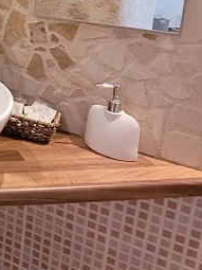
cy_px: 17
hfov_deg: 21.0
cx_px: -127
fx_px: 428
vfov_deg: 32.8
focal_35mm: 55
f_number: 2.2
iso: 500
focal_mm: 1.74
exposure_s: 1/33
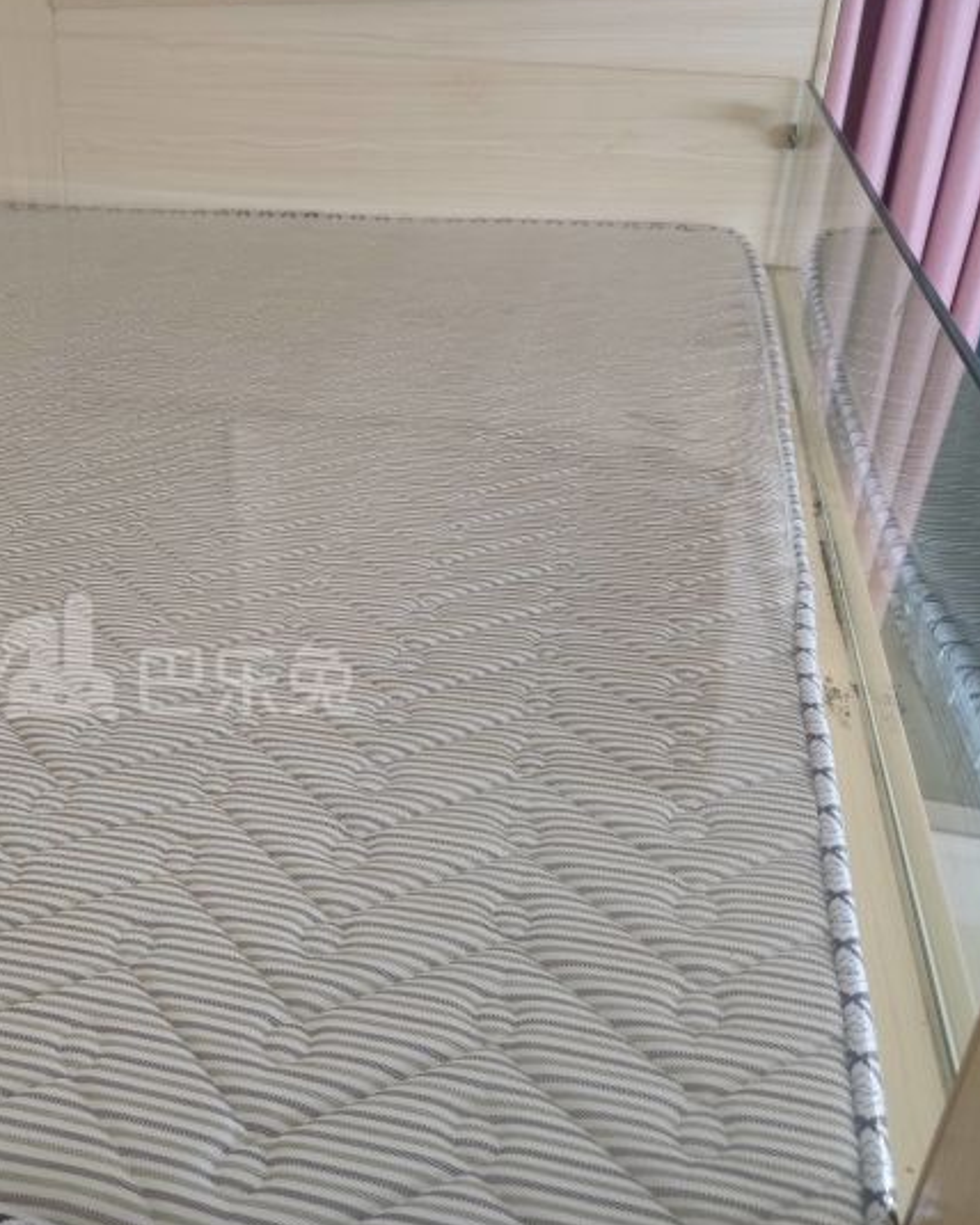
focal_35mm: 35
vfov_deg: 51.5
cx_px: 174
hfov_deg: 40.2
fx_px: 1269
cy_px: 657
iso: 1041
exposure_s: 1/50
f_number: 1.85
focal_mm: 6.78
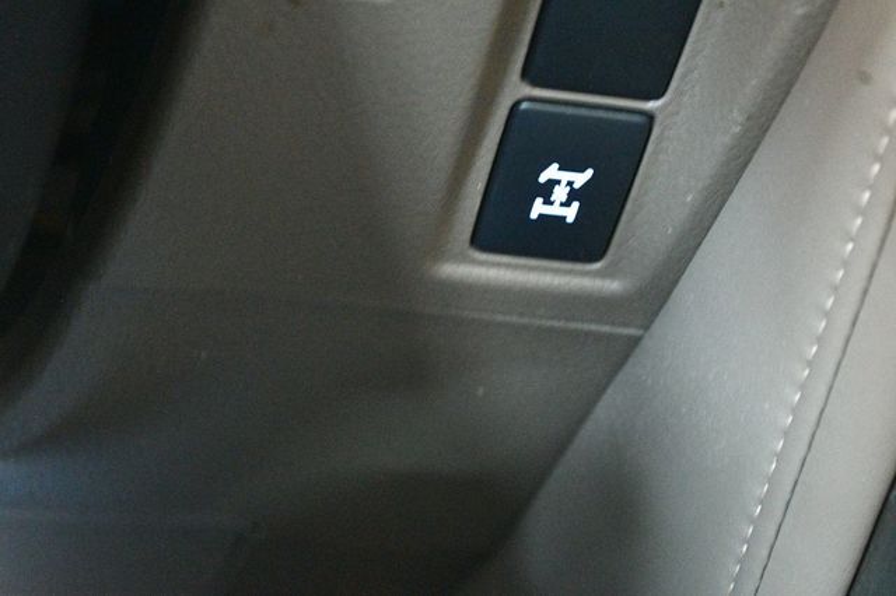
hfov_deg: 24.8
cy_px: 298
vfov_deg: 16.6
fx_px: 2040
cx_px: 448
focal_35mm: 82
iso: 12800
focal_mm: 55
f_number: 5.6
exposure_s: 1/6
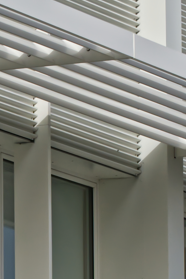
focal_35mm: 545
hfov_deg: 2.5
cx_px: -63
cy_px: 223
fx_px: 4225
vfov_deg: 3.8
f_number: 9
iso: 640
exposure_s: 1/2000
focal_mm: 70
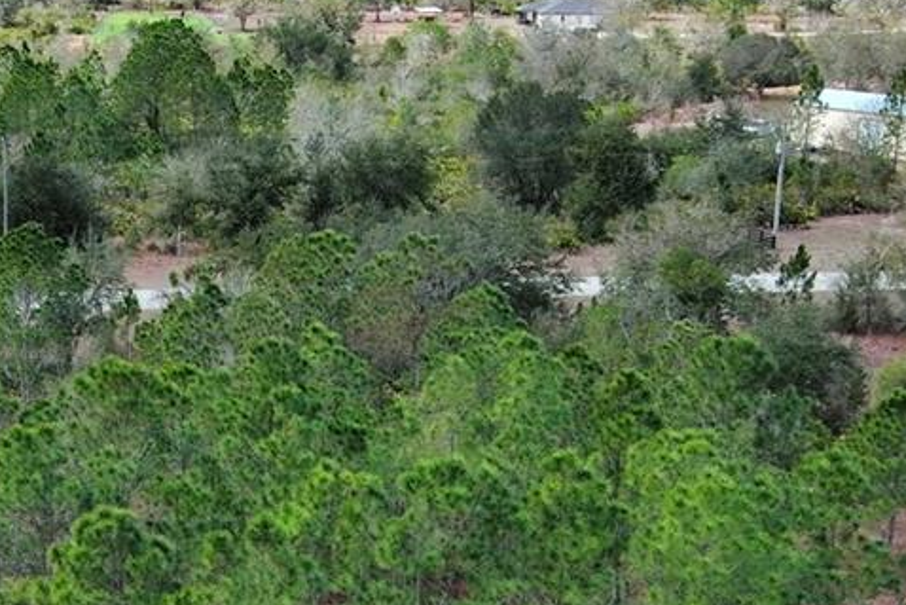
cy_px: 438
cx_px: -19
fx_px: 2442
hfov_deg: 20.3
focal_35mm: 97
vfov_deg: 14.1
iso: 100
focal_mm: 10.57
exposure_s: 1/320
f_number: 9
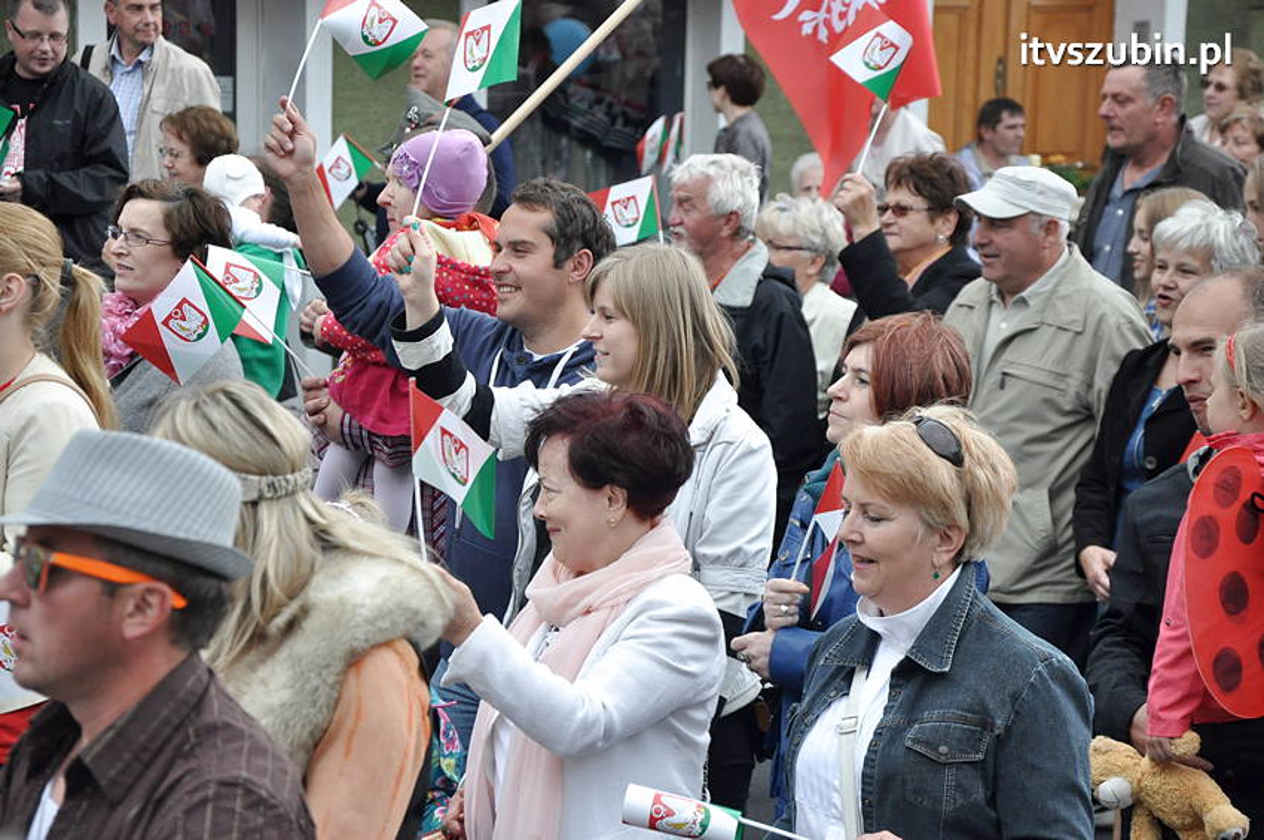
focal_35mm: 128
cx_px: 632
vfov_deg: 10.7
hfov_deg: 16.1
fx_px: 4472
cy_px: 420
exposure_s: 1/1000
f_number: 6.3
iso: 1250
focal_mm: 85
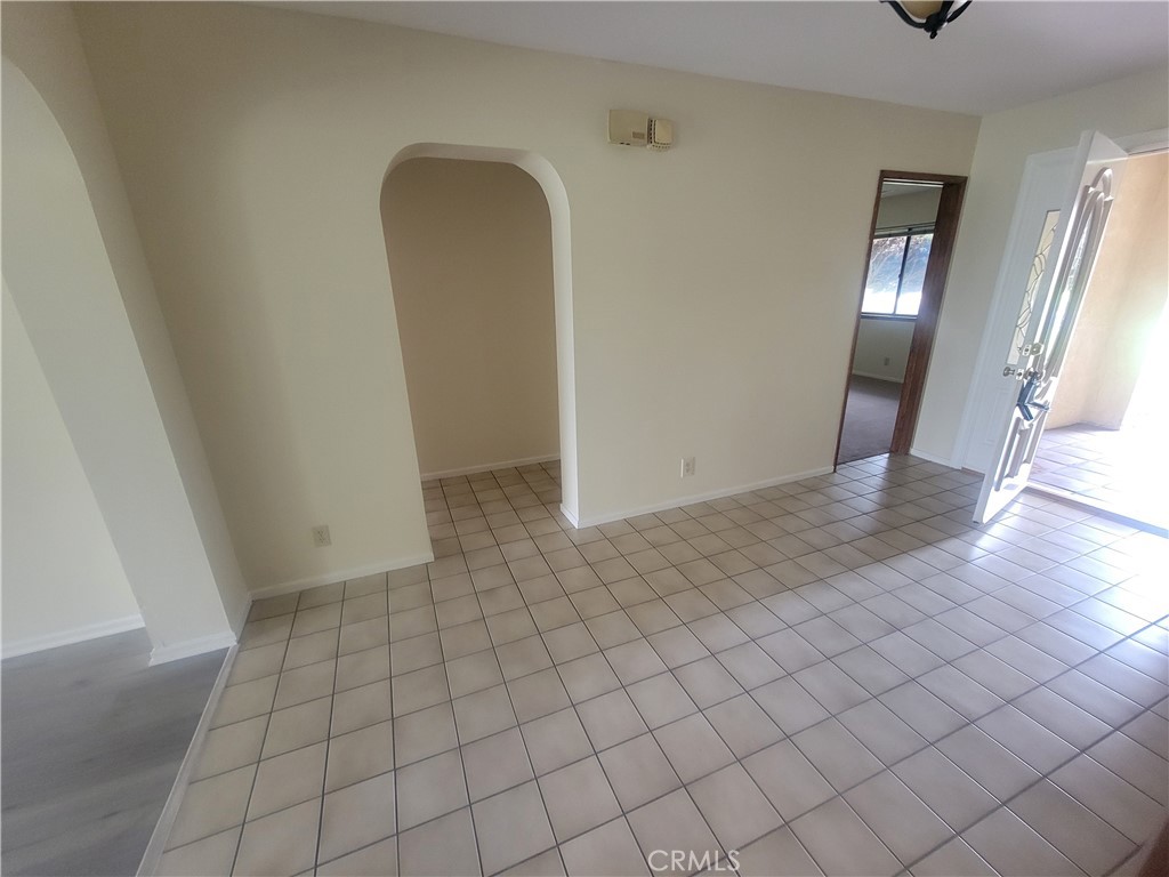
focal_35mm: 13
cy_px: 438
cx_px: 584
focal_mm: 2.2
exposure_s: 1/30
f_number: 2.2
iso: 320
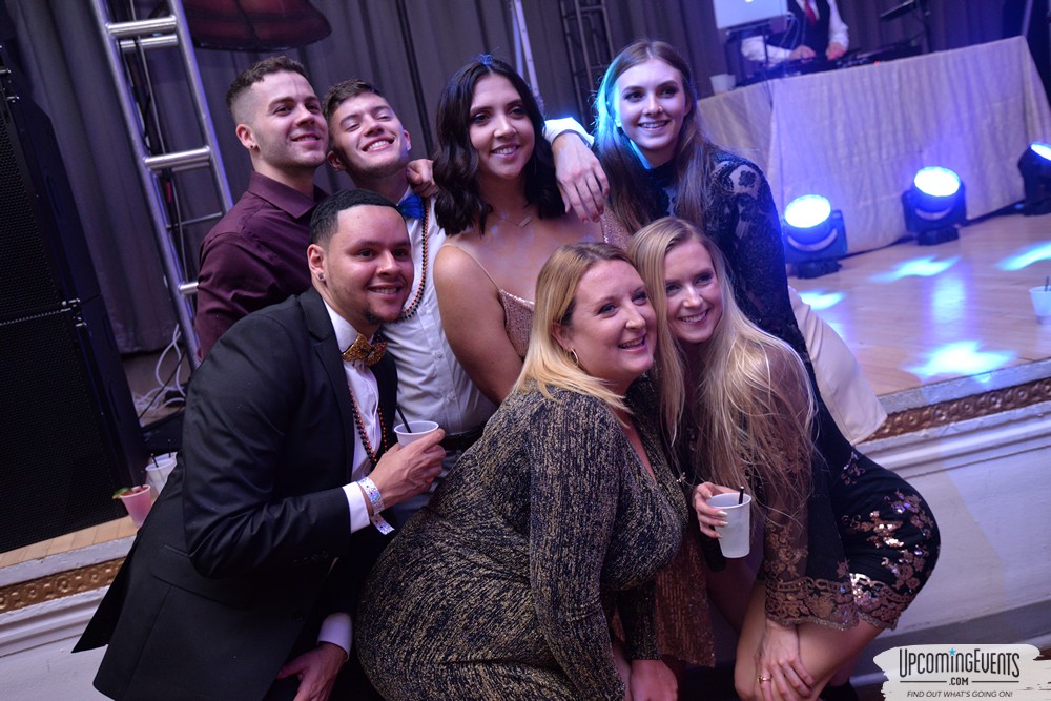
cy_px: 350
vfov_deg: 43.6
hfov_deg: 61.9
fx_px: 876
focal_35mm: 30
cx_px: 526
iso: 2000
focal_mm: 30
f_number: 4
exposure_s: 1/60
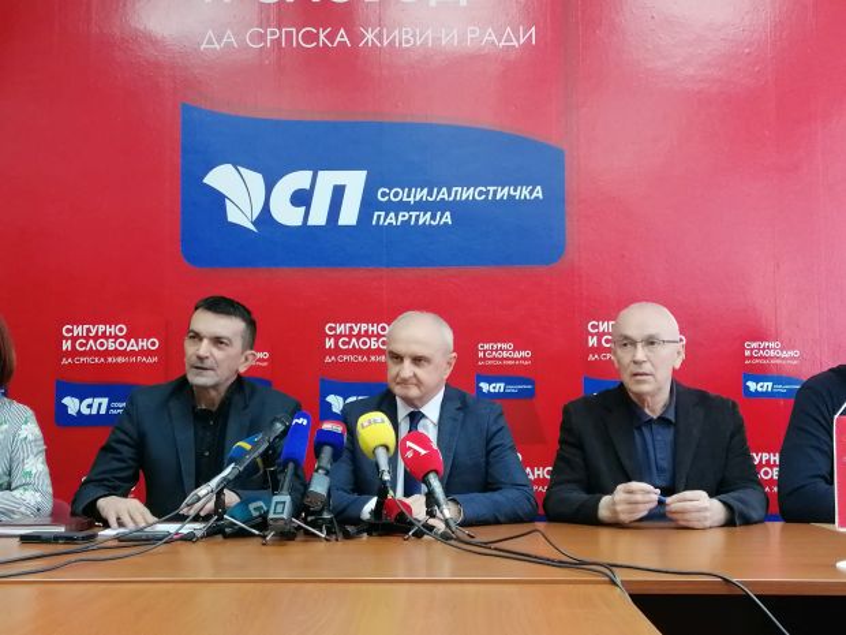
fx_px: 1320
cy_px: 318
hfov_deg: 35.5
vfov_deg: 27.0
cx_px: 423
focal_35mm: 54
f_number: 1.8
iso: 200
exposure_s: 1/33.3
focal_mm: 4.75
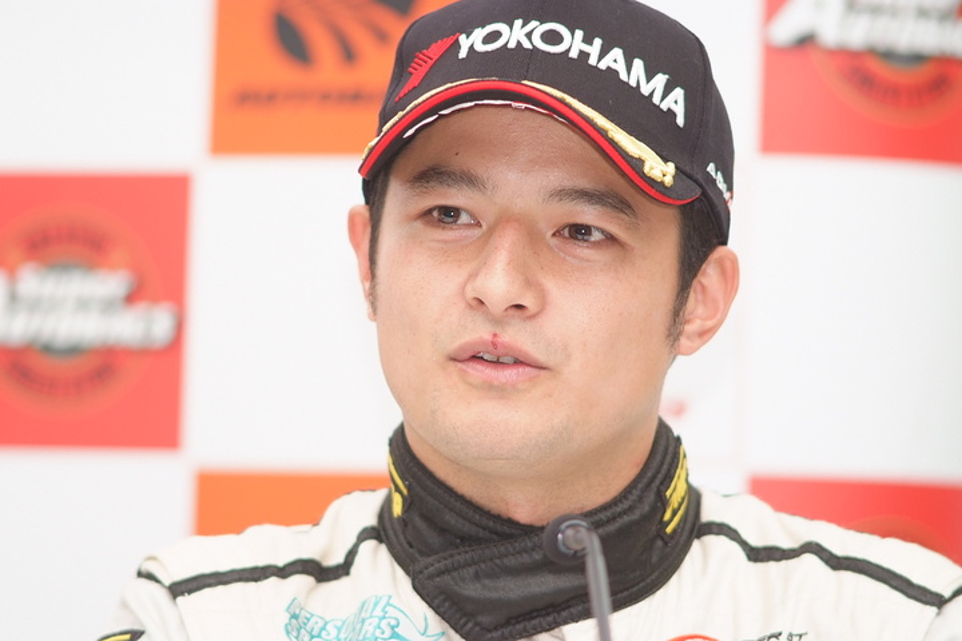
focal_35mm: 270
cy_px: 320
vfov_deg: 5.1
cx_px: 481
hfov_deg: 7.6
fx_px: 7214
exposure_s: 1/250
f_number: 2.8
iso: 400
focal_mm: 180
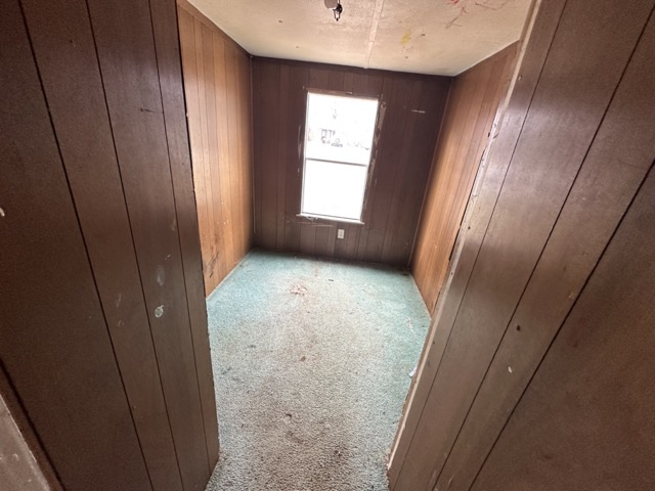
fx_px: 265
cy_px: 246
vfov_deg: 85.7
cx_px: 328
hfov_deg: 102.1
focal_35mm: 14
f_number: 2.2
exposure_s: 1/99
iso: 250
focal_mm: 2.22
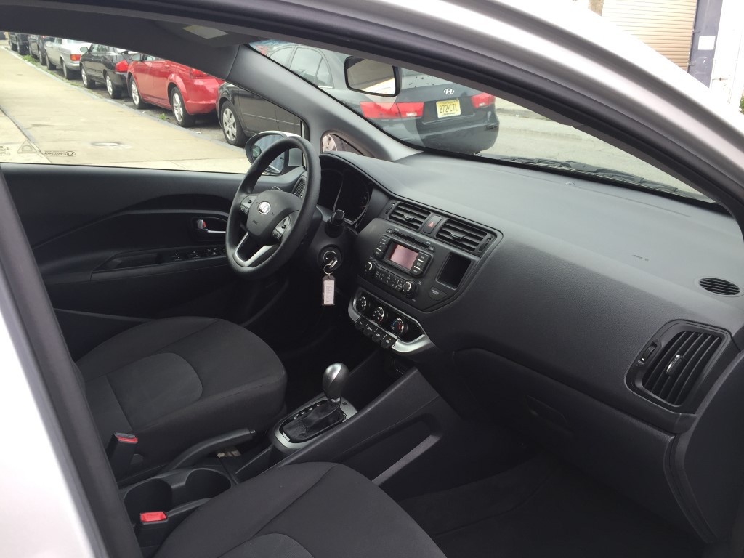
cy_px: 279
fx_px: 623
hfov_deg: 61.7
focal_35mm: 29
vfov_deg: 48.2
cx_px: 372
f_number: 2.2
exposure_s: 1/120
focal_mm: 4.15
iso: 32
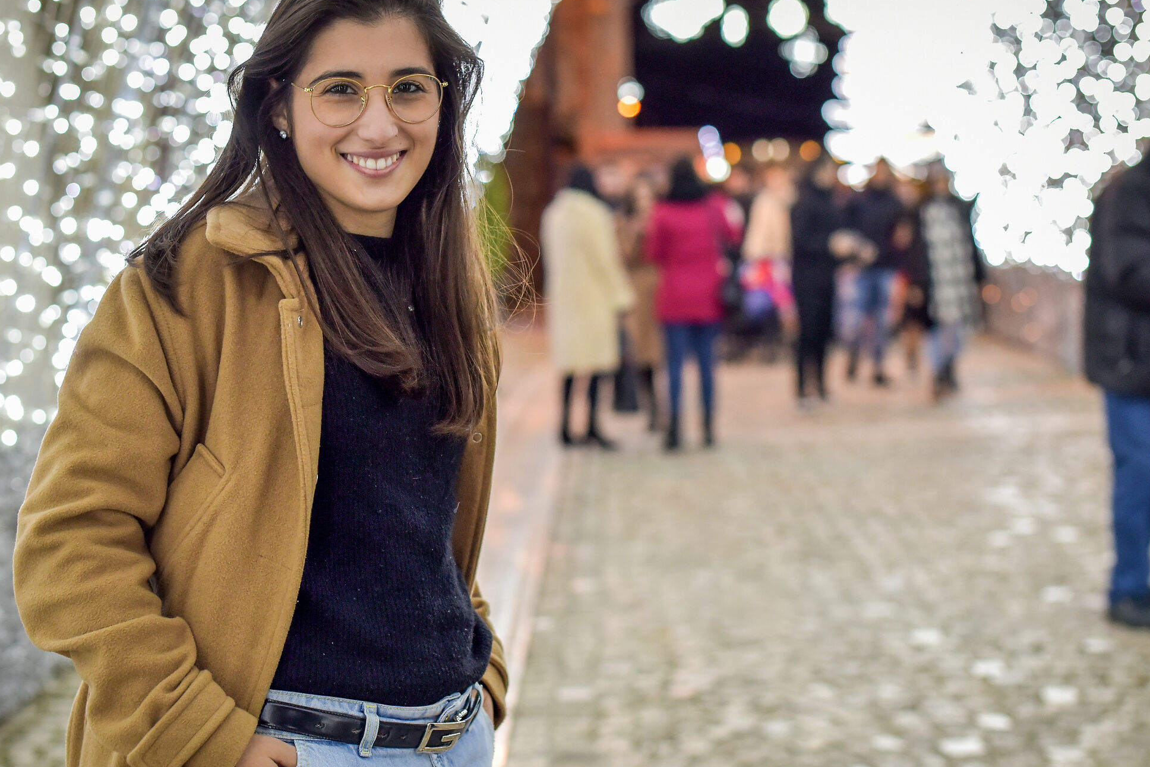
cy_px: 392
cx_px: 576
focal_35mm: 62
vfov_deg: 21.9
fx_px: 1981
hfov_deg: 32.4
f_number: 2.8
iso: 2000
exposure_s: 1/125
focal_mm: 50
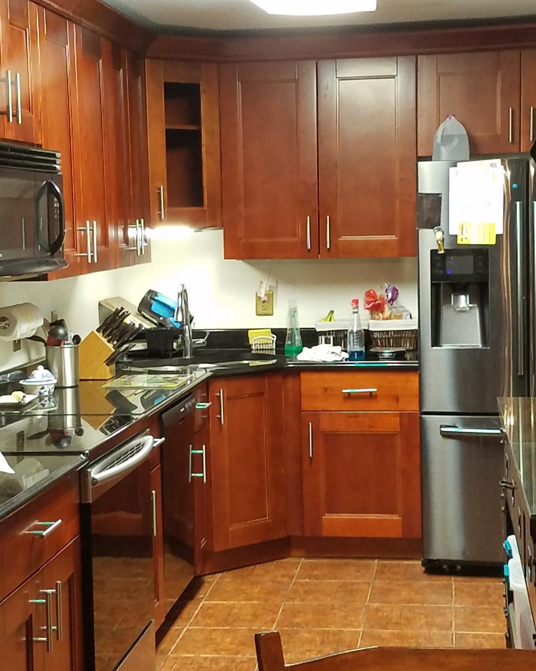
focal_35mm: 40
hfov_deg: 37.3
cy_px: 295
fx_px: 793
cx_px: 269
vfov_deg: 45.7
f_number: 1.7
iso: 160
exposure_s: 1/24
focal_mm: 4.2
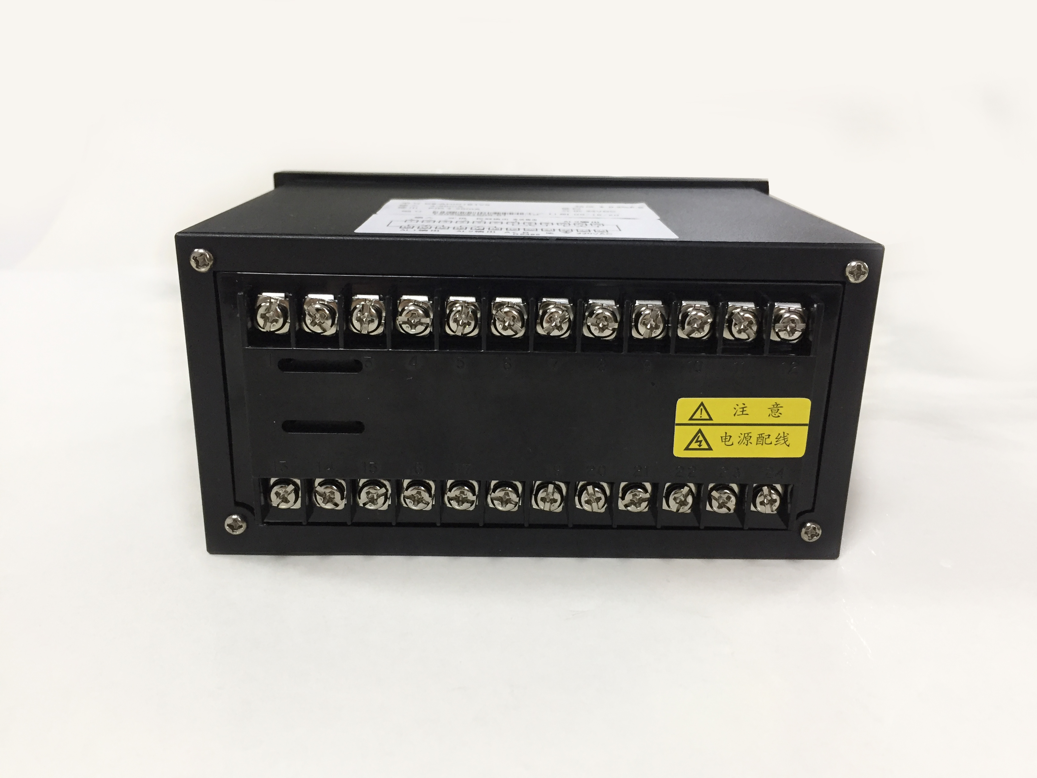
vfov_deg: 48.2
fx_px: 869
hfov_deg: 61.7
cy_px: 389
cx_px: 518
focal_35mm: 29
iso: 160
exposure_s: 1/33
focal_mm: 4.15
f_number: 2.2
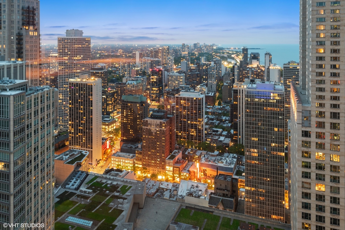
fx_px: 278
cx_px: 172
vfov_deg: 45.0
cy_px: 115
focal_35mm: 29
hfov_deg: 63.6
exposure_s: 5
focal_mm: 29
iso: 500
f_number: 8
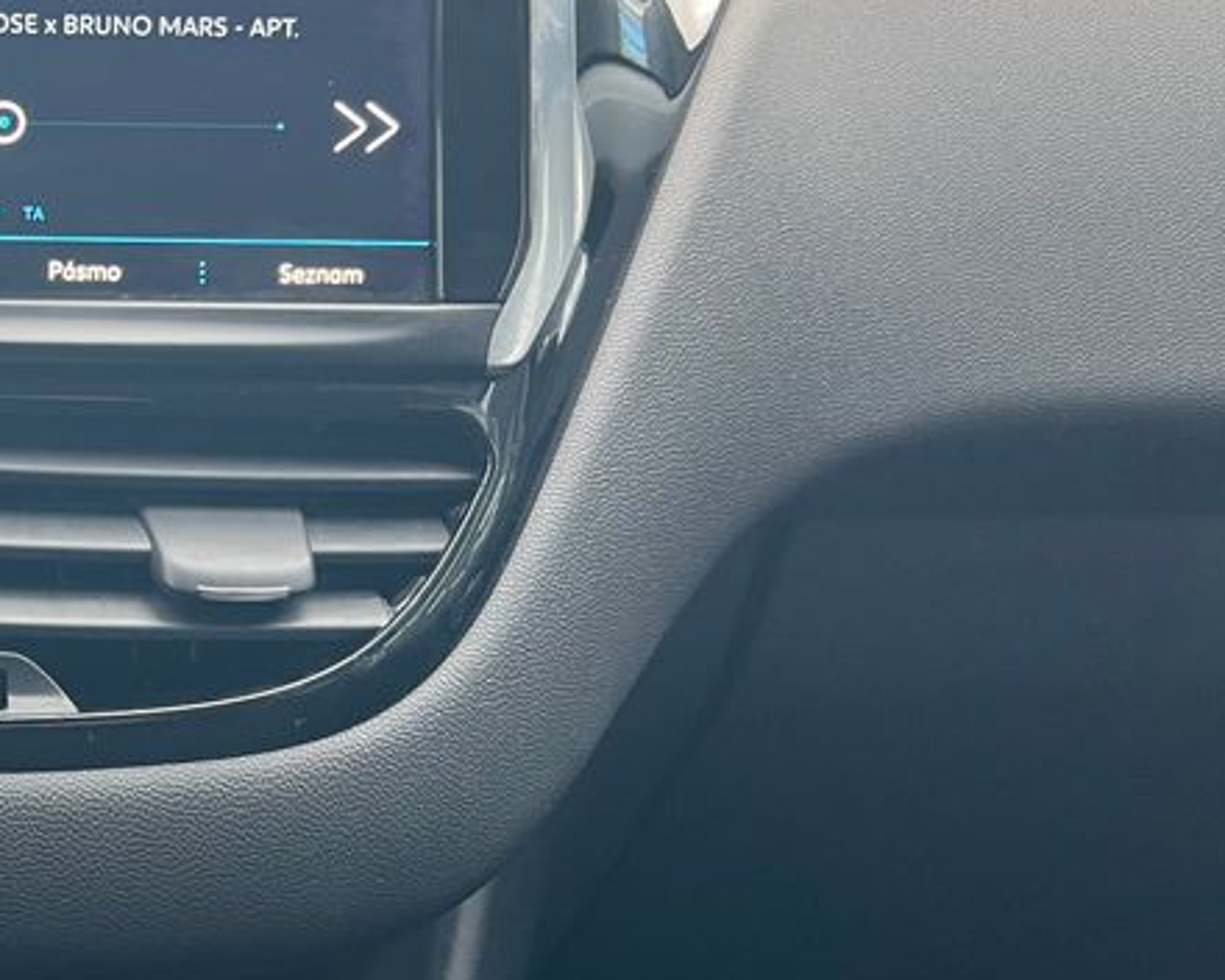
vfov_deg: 25.8
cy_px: 507
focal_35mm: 59
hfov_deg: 28.8
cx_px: -139
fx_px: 2139
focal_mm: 5.7
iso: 125
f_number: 1.5
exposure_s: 1/60
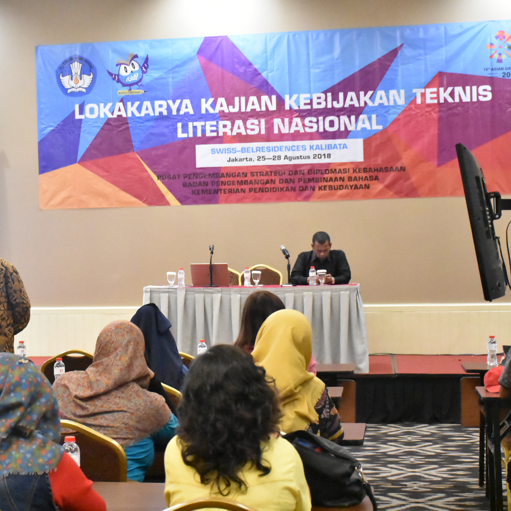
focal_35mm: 73
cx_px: 163
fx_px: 1219
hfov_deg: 23.5
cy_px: 256
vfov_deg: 23.7
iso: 18000
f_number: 4.2
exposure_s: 1/60
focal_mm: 38
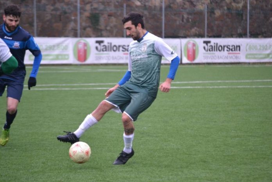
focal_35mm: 225
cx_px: 136
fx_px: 1700
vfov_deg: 6.1
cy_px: 91
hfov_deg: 9.1
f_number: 5
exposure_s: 1/500
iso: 900
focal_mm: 150
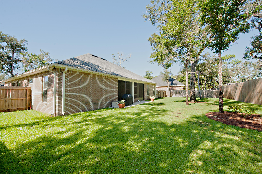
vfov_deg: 81.1
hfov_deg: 104.3
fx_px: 102
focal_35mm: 14
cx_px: 131
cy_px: 87
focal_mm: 14
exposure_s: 1/200
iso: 320
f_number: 10
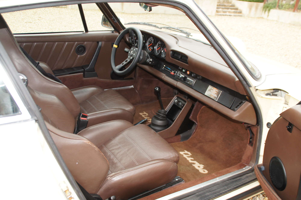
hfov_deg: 57.3
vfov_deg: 39.9
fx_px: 276
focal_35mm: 33
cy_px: 100
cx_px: 150
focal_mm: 22
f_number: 4
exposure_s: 1/160
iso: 250
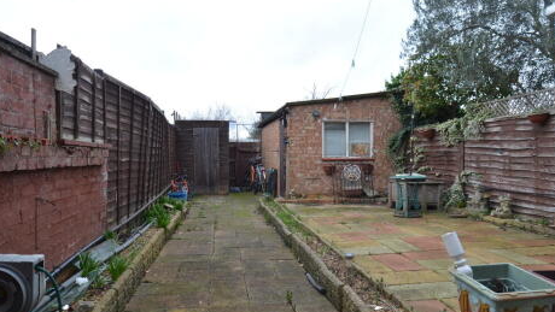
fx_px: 383
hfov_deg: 71.9
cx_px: 281
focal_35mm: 26
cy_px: 164
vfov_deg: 44.4
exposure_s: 1/125
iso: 280
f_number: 5.6
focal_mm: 16
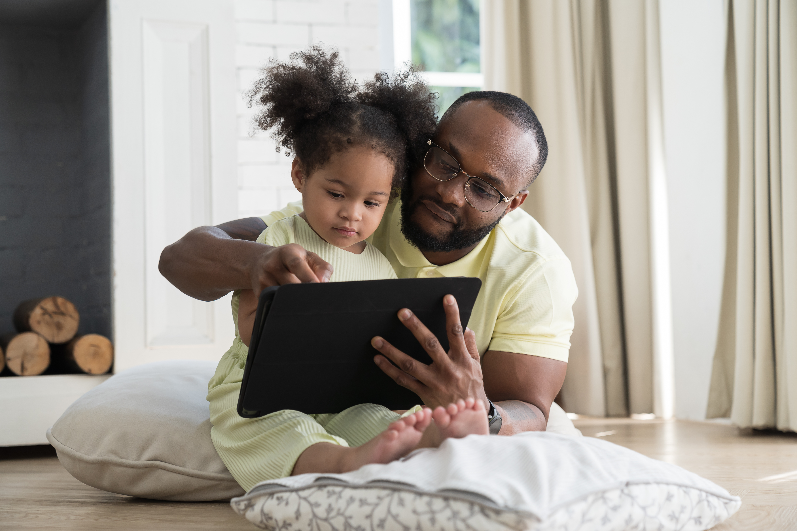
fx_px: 1395
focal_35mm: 63
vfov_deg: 21.6
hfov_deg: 31.9
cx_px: 398
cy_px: 266
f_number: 3.2
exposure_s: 1/320
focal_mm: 63
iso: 640
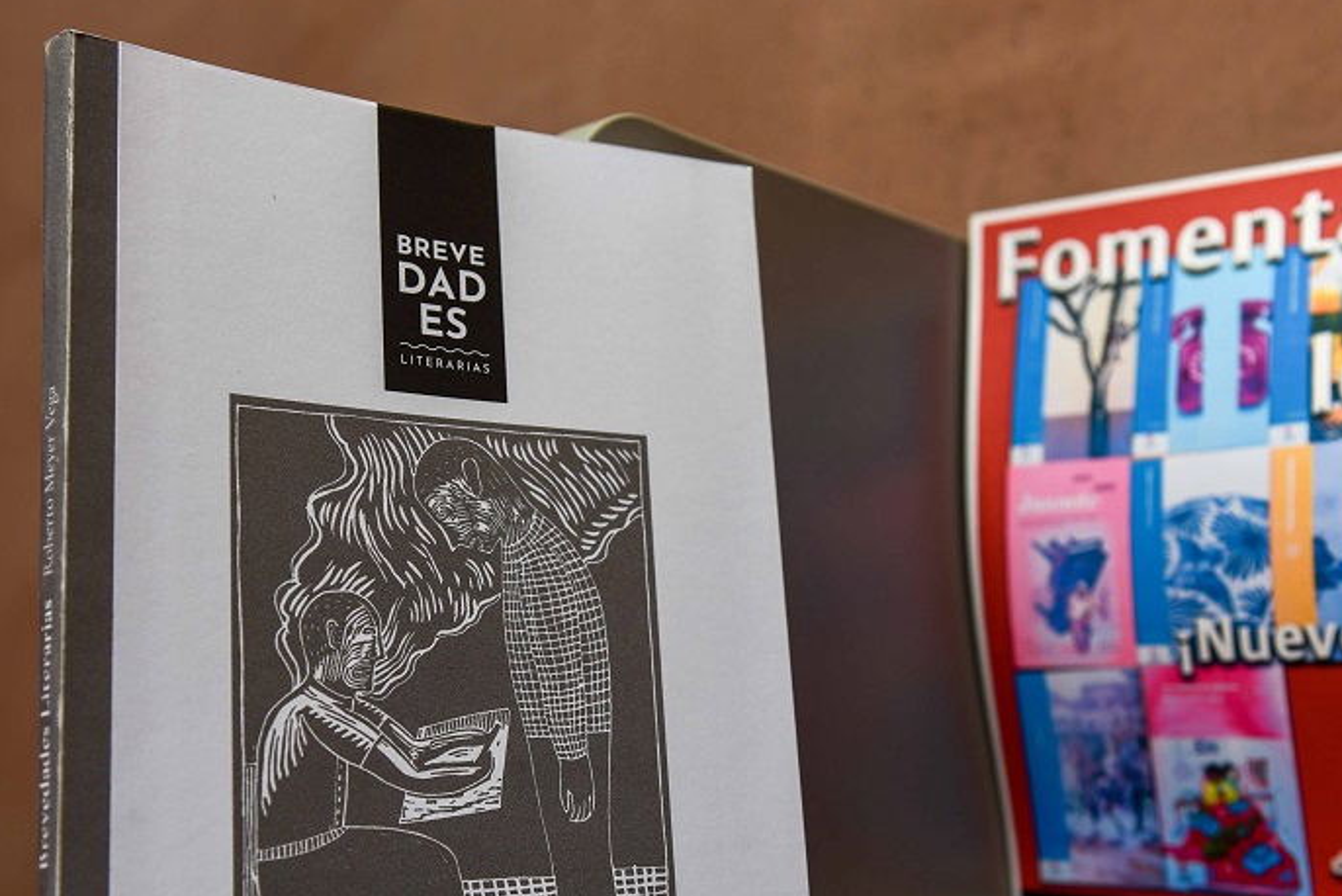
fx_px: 1902
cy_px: 566
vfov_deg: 26.4
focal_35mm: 51
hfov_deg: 38.9
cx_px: 693
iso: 100
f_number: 4.5
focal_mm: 35
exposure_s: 1/80
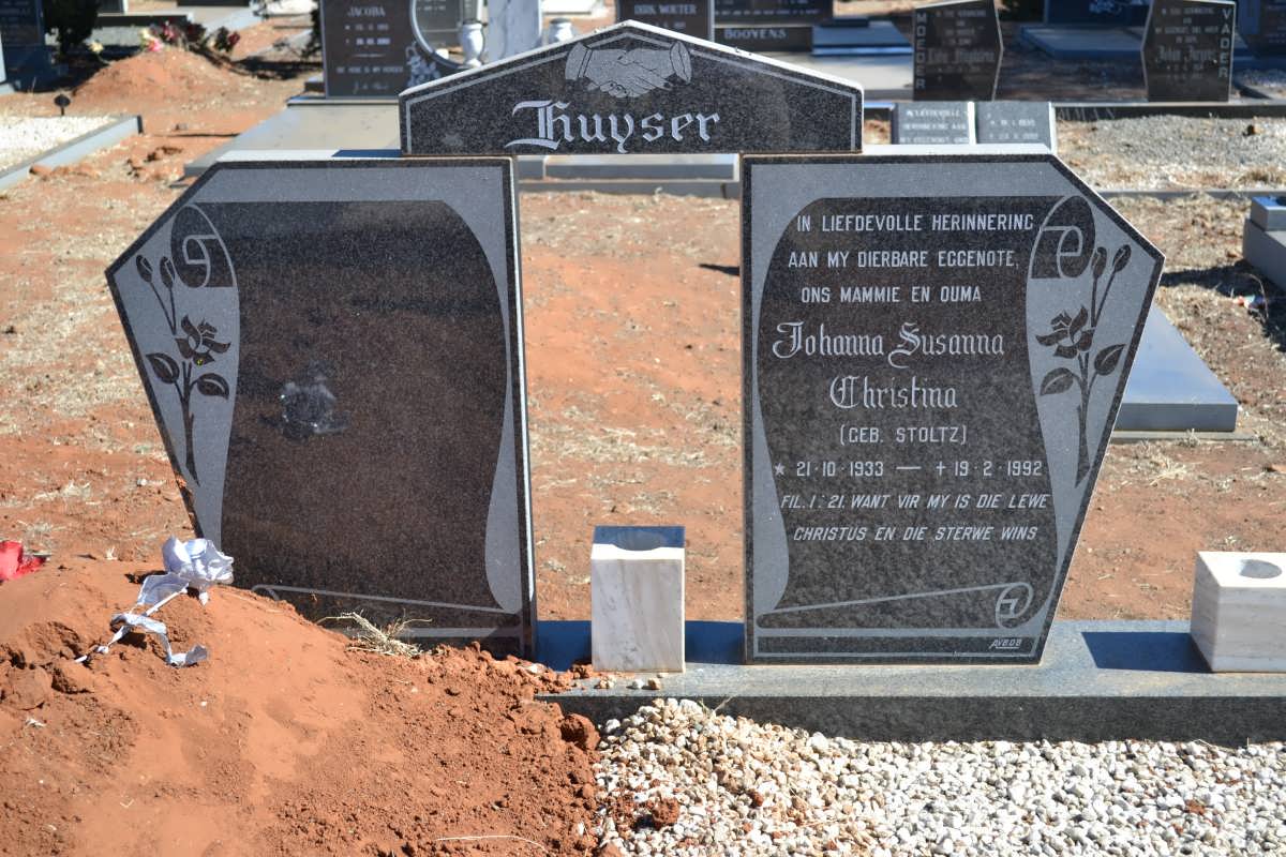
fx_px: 1875
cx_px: 643
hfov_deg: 37.9
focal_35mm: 52
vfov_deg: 25.8
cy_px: 428
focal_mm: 35
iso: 180
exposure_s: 1/125
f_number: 5.6
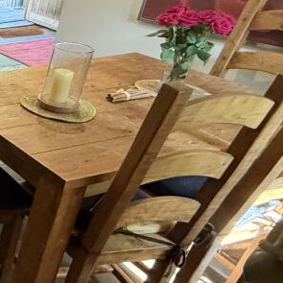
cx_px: -200
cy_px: 101
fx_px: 398
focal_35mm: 43
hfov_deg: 23.8
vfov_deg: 38.8
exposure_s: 1/50
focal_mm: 2.22
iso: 400
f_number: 2.2
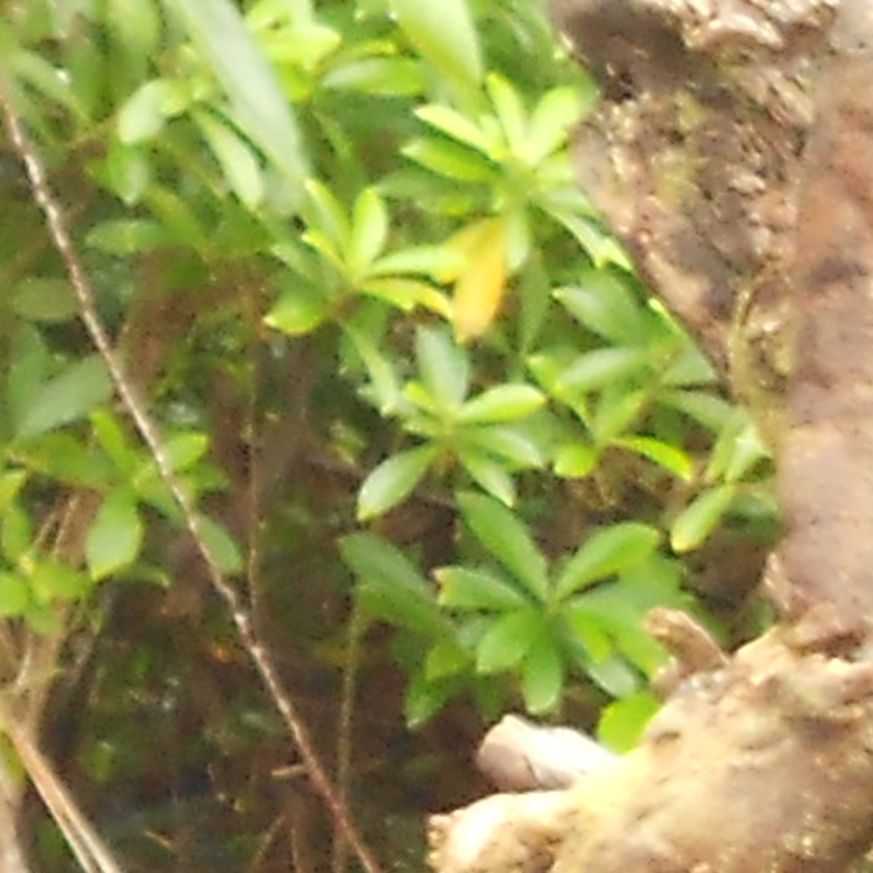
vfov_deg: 4.2
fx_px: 11556
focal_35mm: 405
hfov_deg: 4.1
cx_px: 3394
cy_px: 2001
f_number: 4.9
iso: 200
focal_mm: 10
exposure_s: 1/60
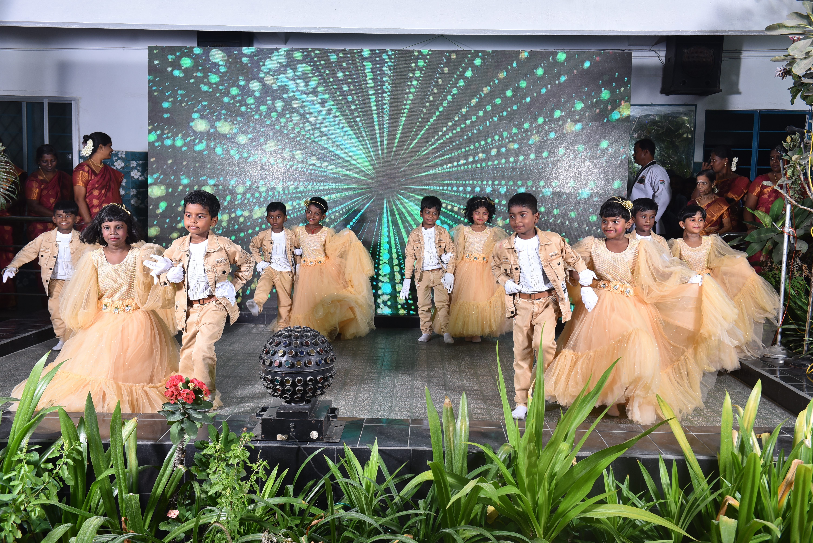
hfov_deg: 50.7
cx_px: 406
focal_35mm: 38
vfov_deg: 35.1
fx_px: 858
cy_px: 272
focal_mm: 38
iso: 320
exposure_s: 1/125
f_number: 5.6
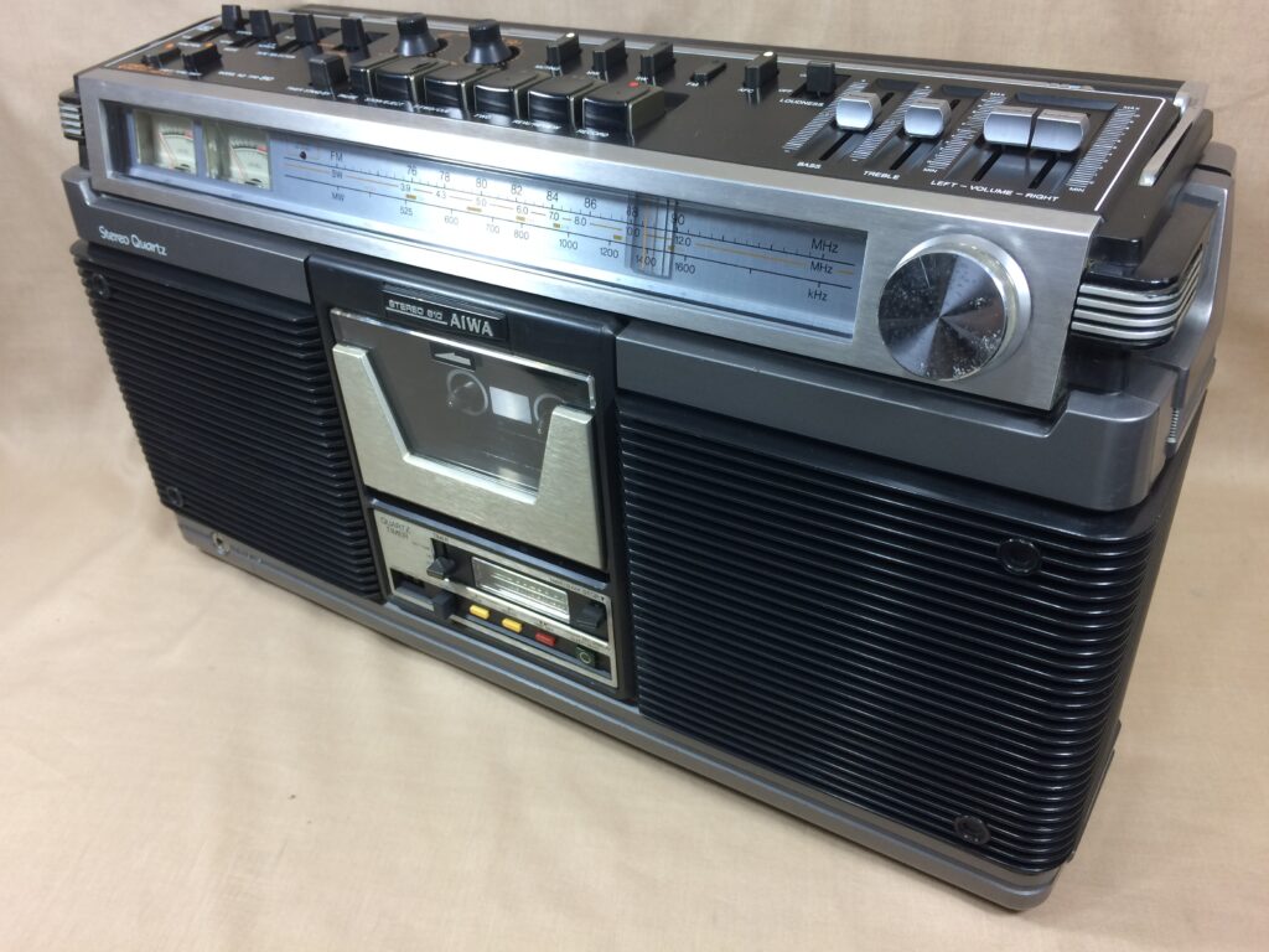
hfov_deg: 61.7
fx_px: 1063
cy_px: 476
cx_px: 634
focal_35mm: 29
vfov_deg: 48.2
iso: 40
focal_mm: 4.15
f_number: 2.2
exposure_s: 1/30
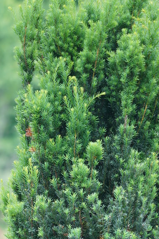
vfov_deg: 9.2
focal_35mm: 222
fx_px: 1470
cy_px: 246
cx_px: 89
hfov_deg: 6.2
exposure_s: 1/250
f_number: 1.4
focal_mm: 85
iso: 100
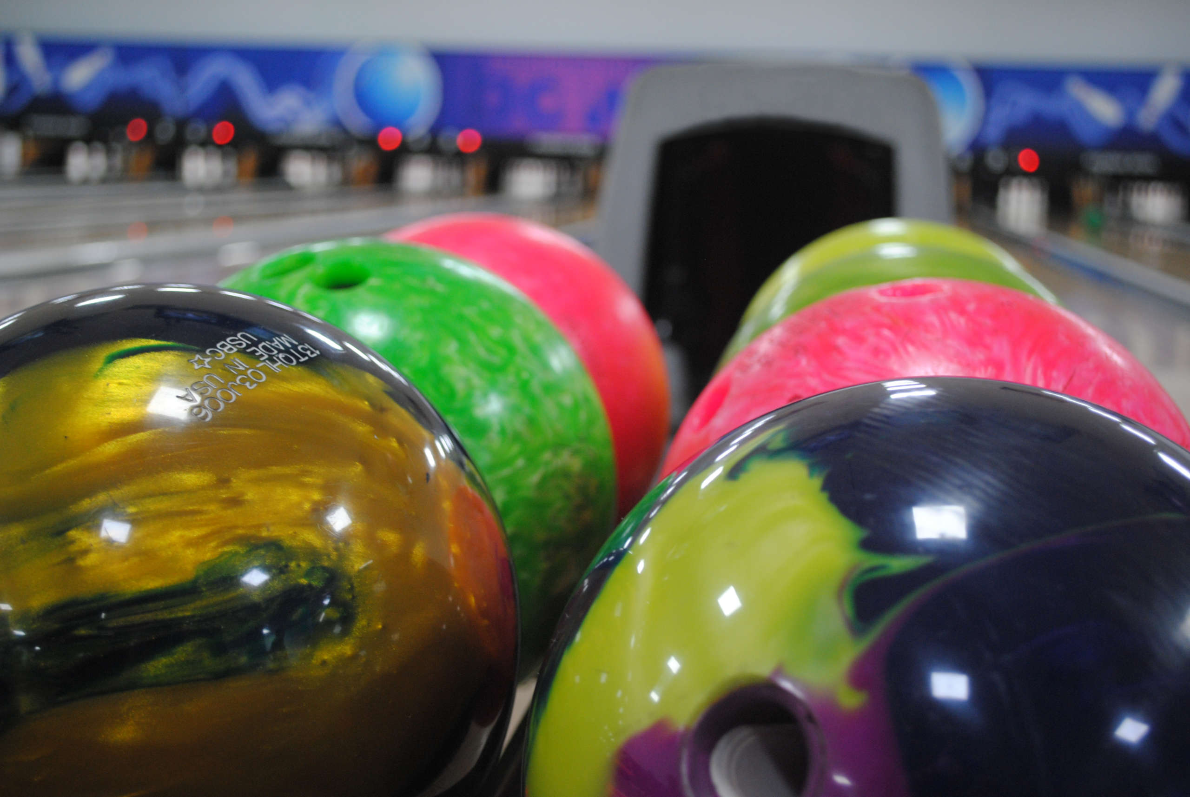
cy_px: 398
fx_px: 1688
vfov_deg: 26.6
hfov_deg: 38.8
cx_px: 595
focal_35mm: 51
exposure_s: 1/20
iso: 400
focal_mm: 34
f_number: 5
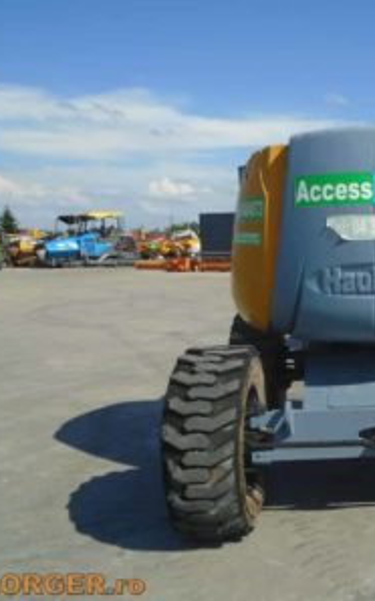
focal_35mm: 37
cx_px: 375
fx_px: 606
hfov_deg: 31.8
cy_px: 300
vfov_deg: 52.8
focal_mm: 4.6
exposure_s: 1/250
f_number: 8
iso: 100
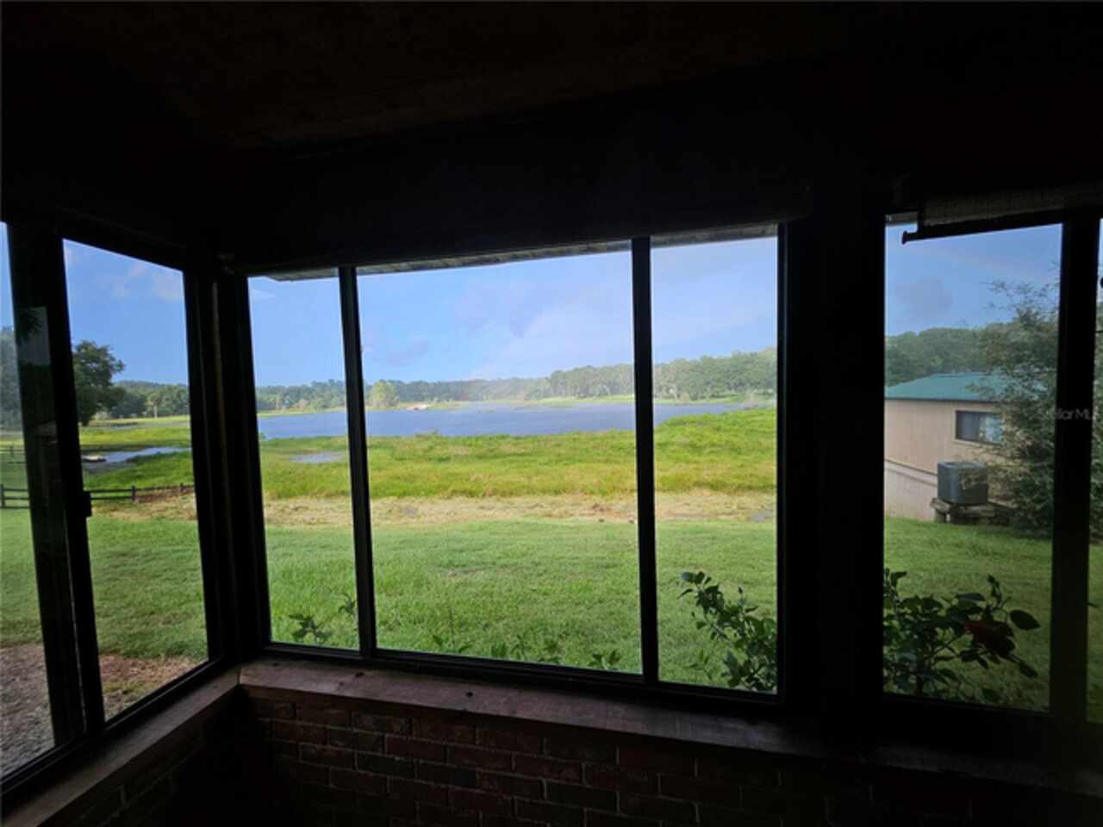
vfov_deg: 89.9
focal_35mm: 13
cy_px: 414
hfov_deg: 106.2
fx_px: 414
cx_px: 552
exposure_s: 1/556
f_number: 2.2
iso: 32
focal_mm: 1.74
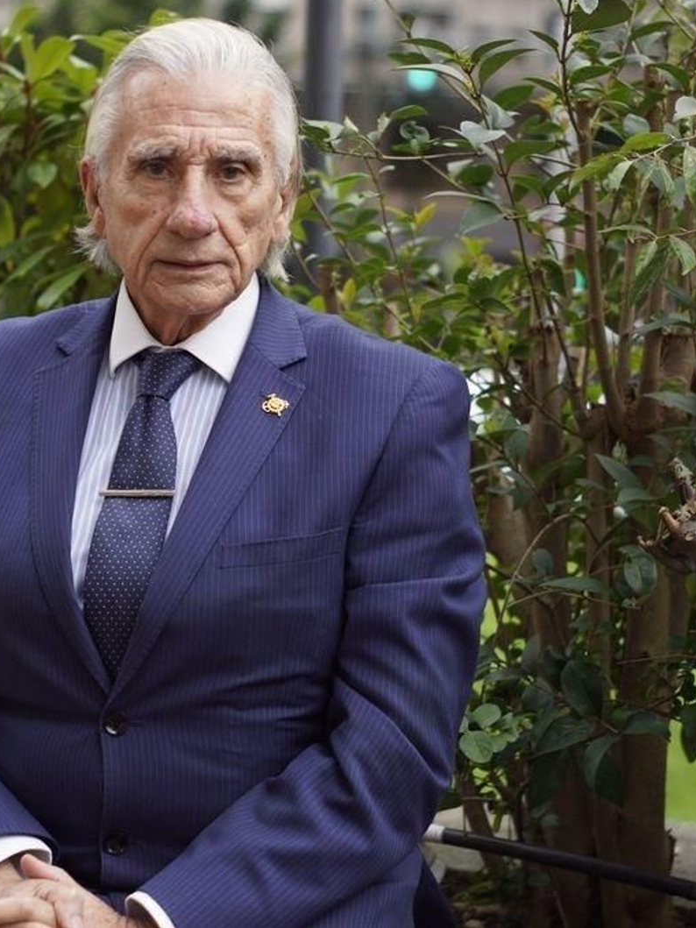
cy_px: 461
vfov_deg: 18.0
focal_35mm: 109
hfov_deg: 13.6
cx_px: 285
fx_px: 2923
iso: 200
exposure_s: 1/400
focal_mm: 50
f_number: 2.5
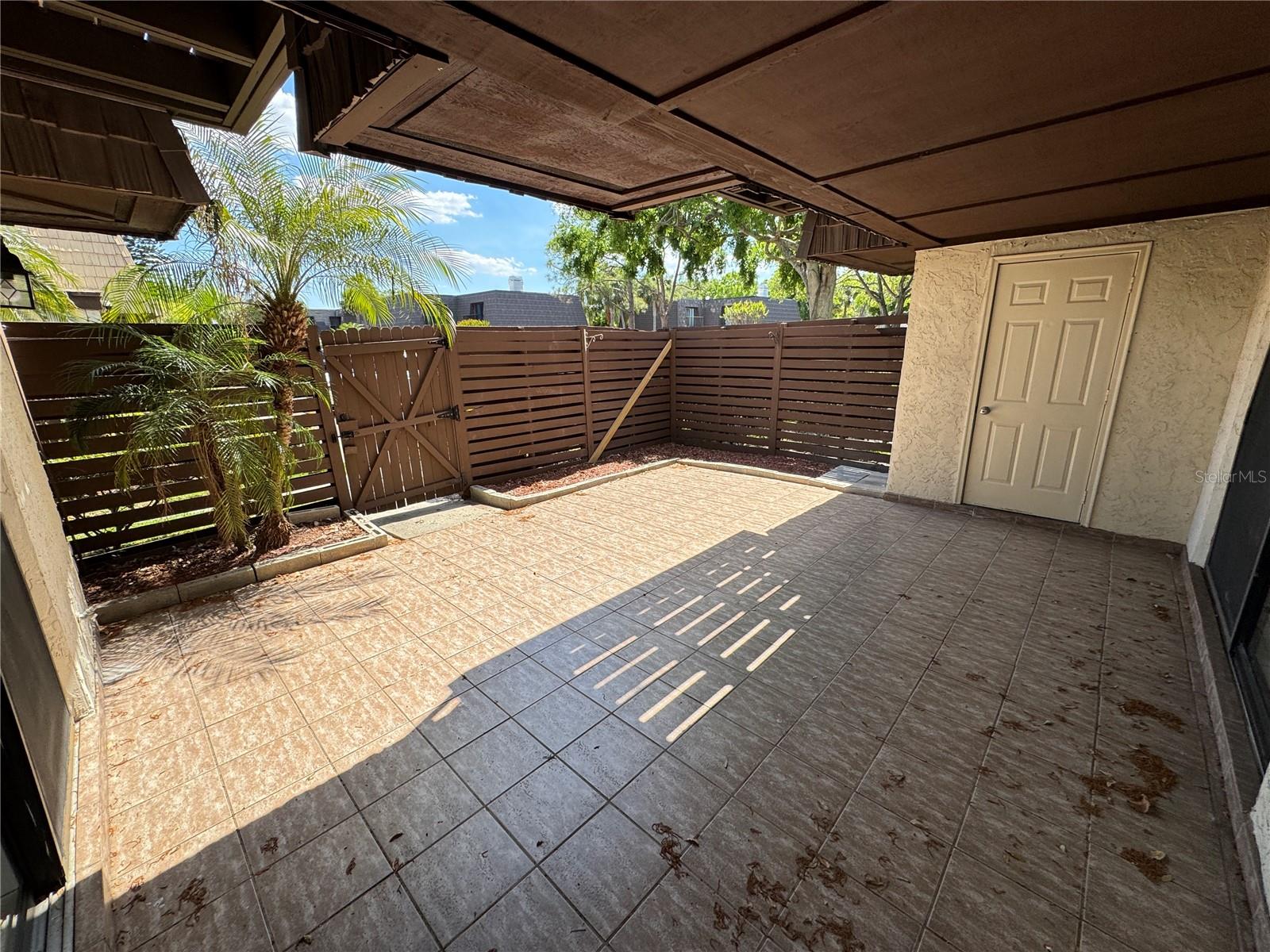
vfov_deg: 85.7
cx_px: 635
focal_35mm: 14
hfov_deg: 102.1
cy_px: 476
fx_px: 514
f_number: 2.2
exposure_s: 1/631
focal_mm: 2.22
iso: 40
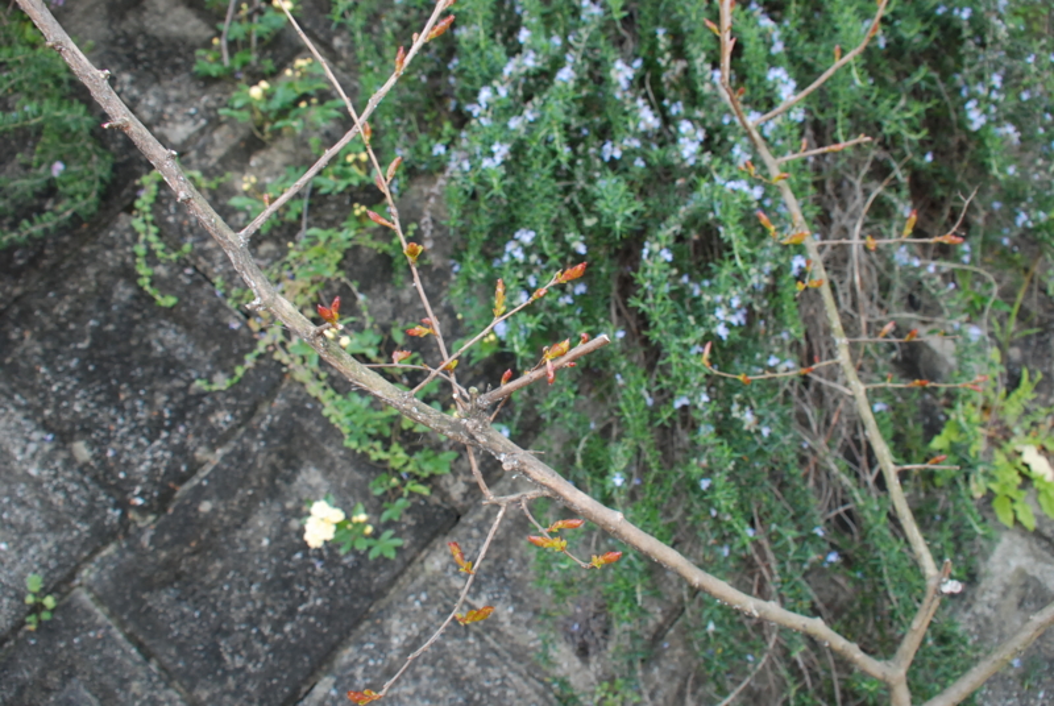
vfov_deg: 48.1
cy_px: 353
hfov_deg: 67.3
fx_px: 792
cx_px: 527
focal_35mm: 27
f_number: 7.1
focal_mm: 18
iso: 800
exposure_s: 1/200
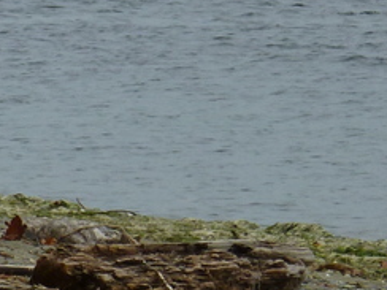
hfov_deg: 2.4
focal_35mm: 824
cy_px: -74
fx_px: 9212
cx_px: -309
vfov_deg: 1.8
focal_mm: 28.3
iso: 80
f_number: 5.7
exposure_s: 1/100
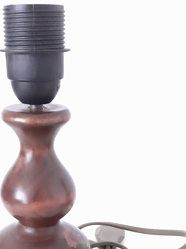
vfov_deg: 34.8
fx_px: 366
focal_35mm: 51
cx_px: 52
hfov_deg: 28.2
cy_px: 237
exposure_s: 1/100
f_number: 1.7
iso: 800
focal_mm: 3.93
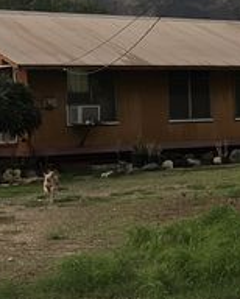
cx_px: 126
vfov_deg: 15.7
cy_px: 128
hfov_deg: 12.7
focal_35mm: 122
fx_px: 1082
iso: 1000
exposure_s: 1/18
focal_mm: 6.86
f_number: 1.78
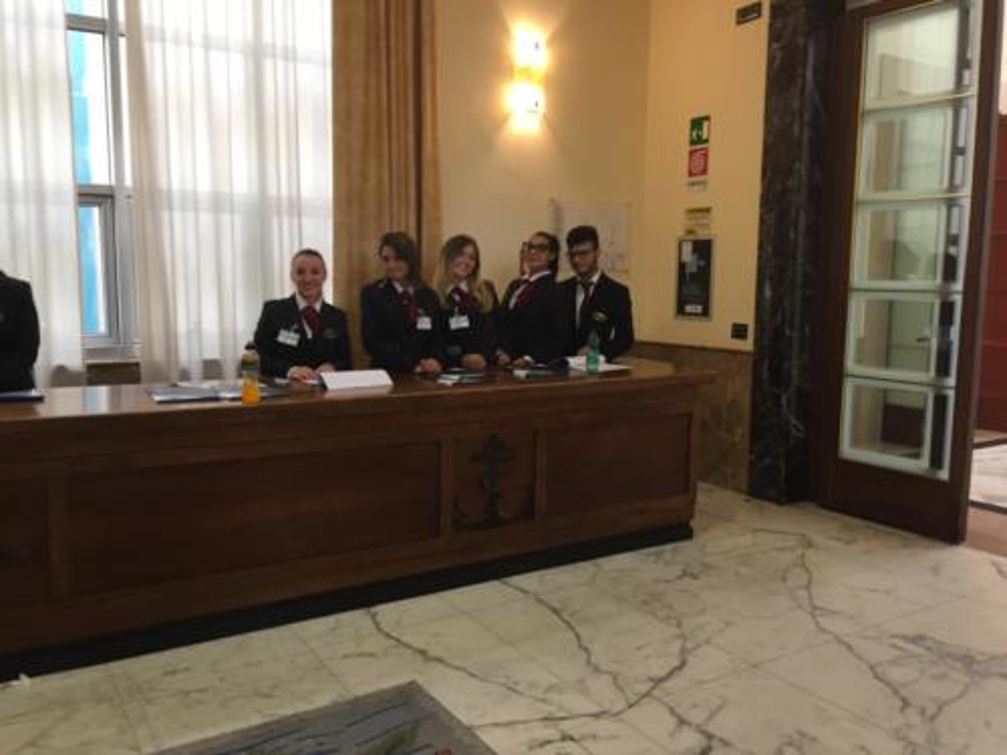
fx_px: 844
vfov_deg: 48.2
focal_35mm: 29
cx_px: 504
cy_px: 378
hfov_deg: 61.7
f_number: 2.2
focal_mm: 4.15
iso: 50
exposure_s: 1/33
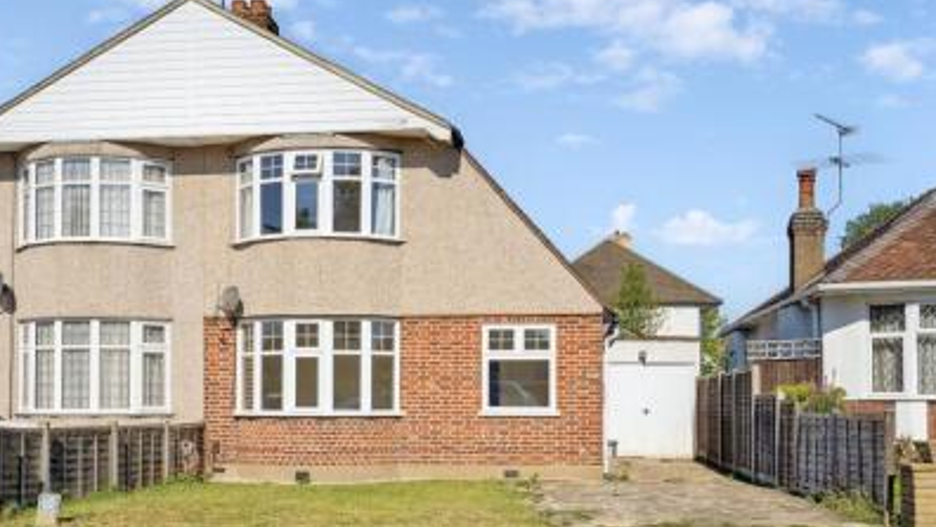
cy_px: 337
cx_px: 386
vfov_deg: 27.0
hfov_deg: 46.2
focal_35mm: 44
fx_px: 1092
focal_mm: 35
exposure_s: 1/4000
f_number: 5.6
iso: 640
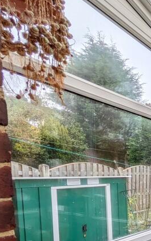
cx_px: 242
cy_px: 204
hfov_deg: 24.6
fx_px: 237
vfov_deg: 49.7
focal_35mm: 36
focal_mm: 1.83
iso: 50
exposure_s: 1/166
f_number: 2.2
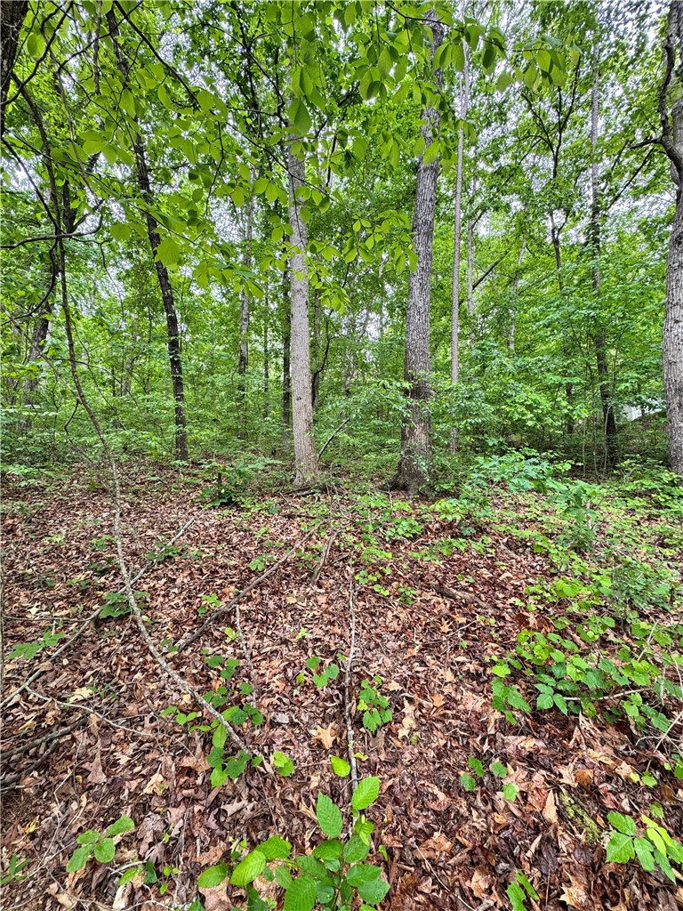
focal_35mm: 14
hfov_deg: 85.7
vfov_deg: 102.1
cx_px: 342
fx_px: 368
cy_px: 456
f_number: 2.2
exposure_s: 1/99
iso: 80
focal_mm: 2.22
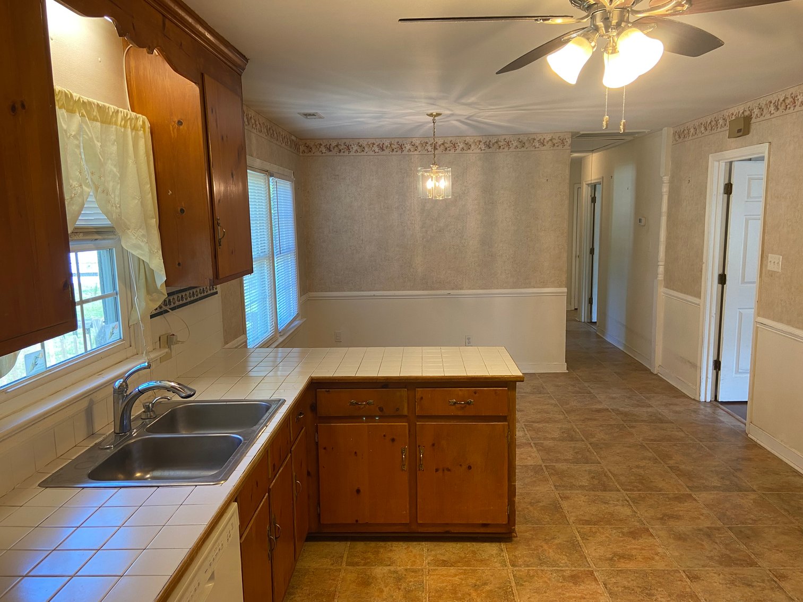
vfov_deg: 53.1
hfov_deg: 67.3
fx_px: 603
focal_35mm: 26
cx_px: 402
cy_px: 301
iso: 80
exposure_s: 1/60
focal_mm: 4.25
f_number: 1.8
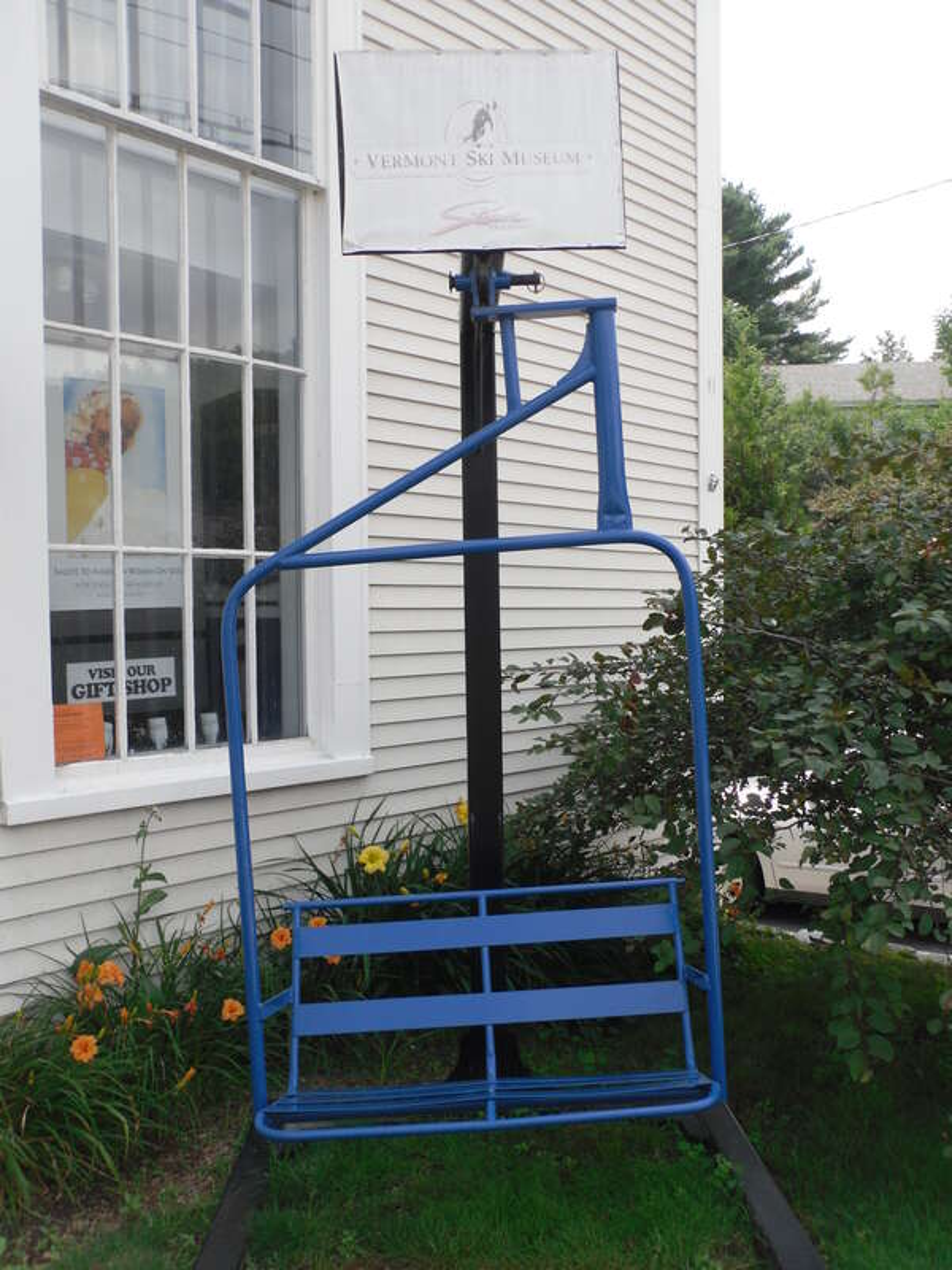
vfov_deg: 42.1
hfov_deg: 32.2
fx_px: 1650
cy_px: 635
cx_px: 476
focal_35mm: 45
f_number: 8.2
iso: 80
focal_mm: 6.3
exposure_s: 1/79
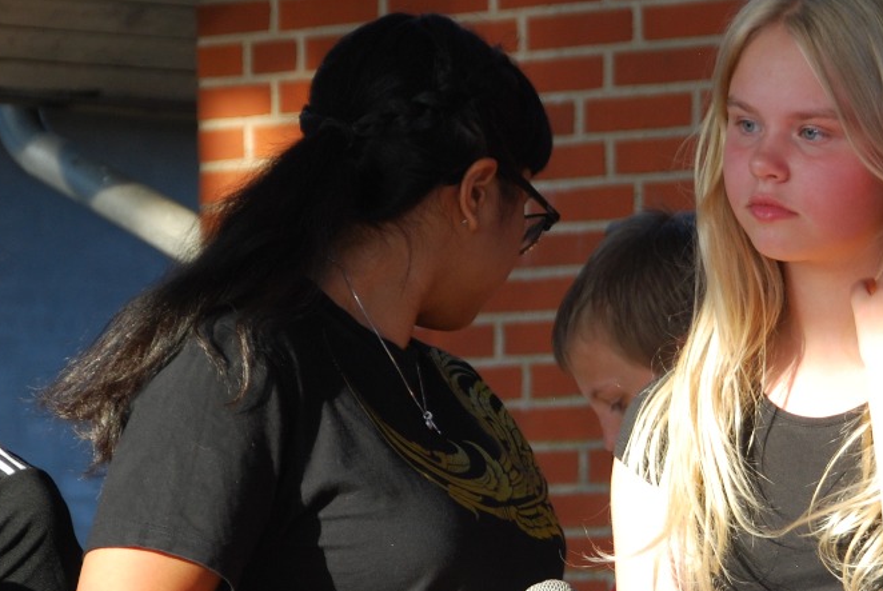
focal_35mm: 256
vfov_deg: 5.4
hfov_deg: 8.0
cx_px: 949
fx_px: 6286
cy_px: 371
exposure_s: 1/200
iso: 200
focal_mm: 70
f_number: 5.6
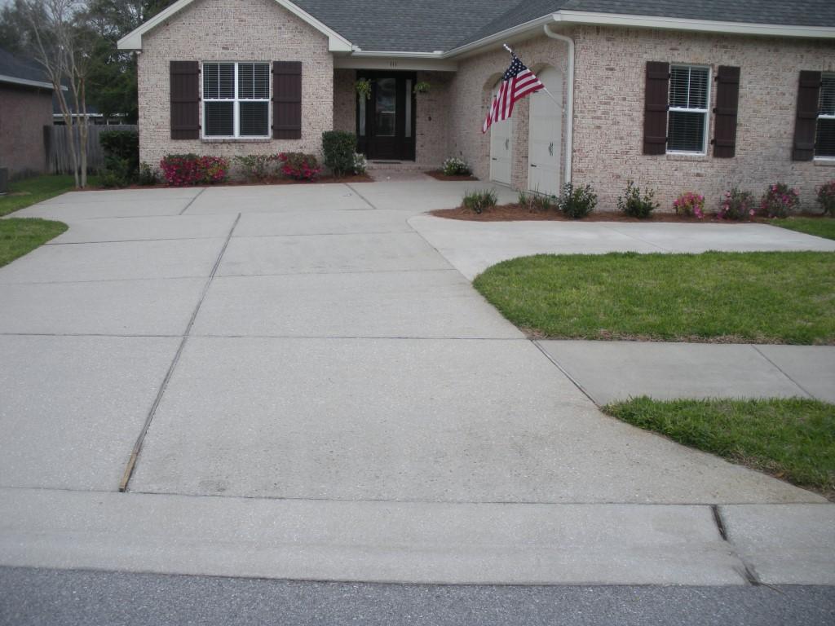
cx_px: 418
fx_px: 868
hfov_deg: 51.4
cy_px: 313
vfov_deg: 39.7
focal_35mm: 36
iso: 64
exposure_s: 1/489
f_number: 3.5
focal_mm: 6.3
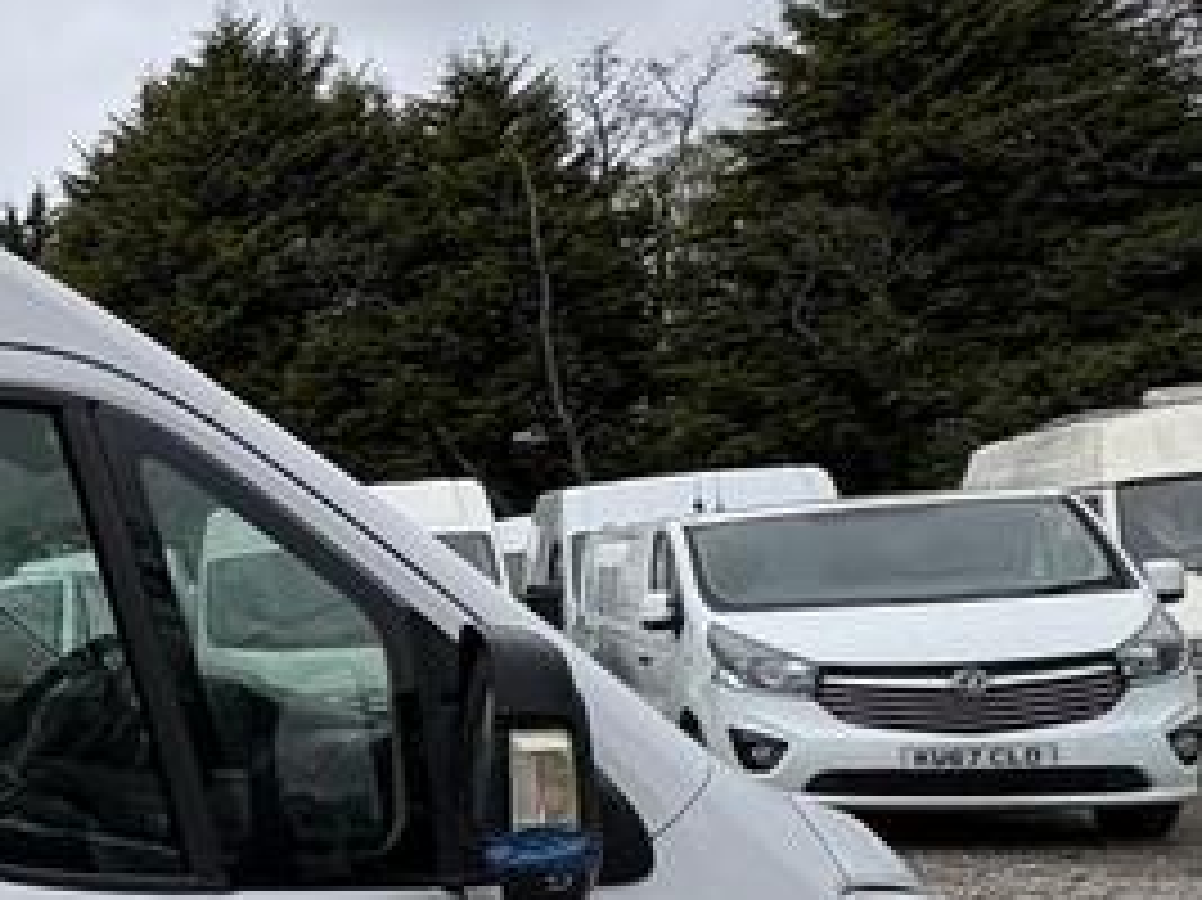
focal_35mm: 47
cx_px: -765
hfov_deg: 25.2
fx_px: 1631
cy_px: 742
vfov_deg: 30.0
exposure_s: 1/756
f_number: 2.2
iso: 50
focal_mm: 2.22
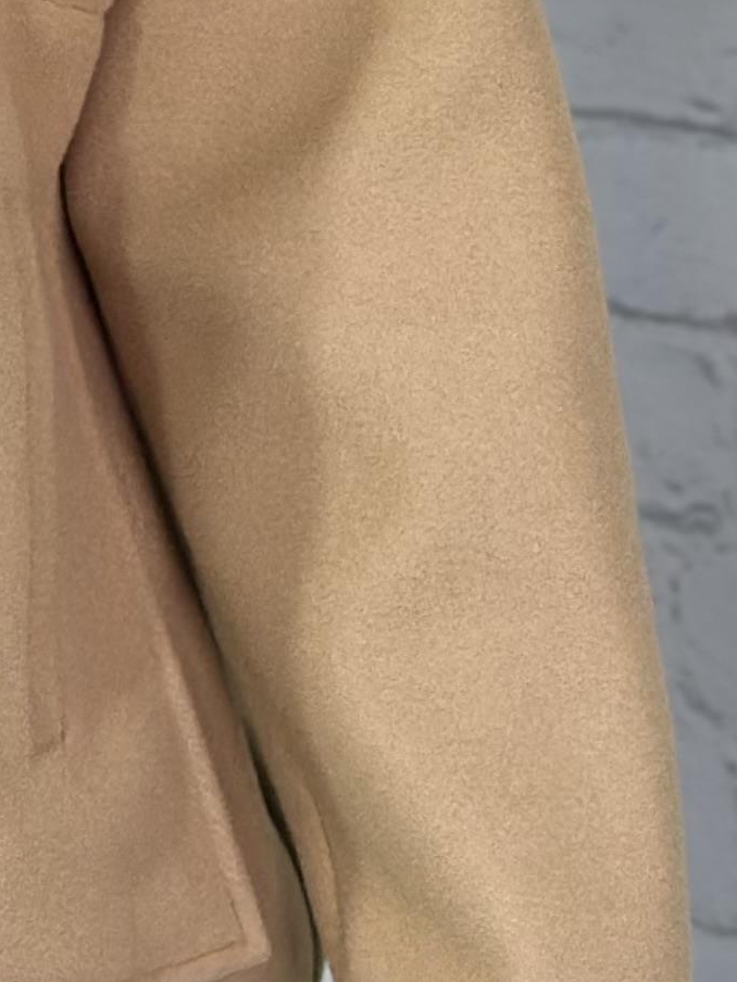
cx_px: -559
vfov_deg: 9.1
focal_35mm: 214
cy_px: -387
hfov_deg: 6.8
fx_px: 6075
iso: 100
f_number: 1.78
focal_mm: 6.86
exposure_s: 1/100
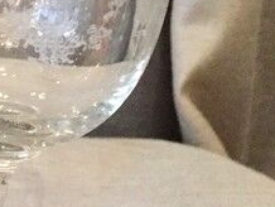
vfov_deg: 11.1
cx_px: -269
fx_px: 1058
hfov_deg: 13.0
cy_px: 151
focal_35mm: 133
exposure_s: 1/25
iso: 250
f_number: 2.2
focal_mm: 4.15
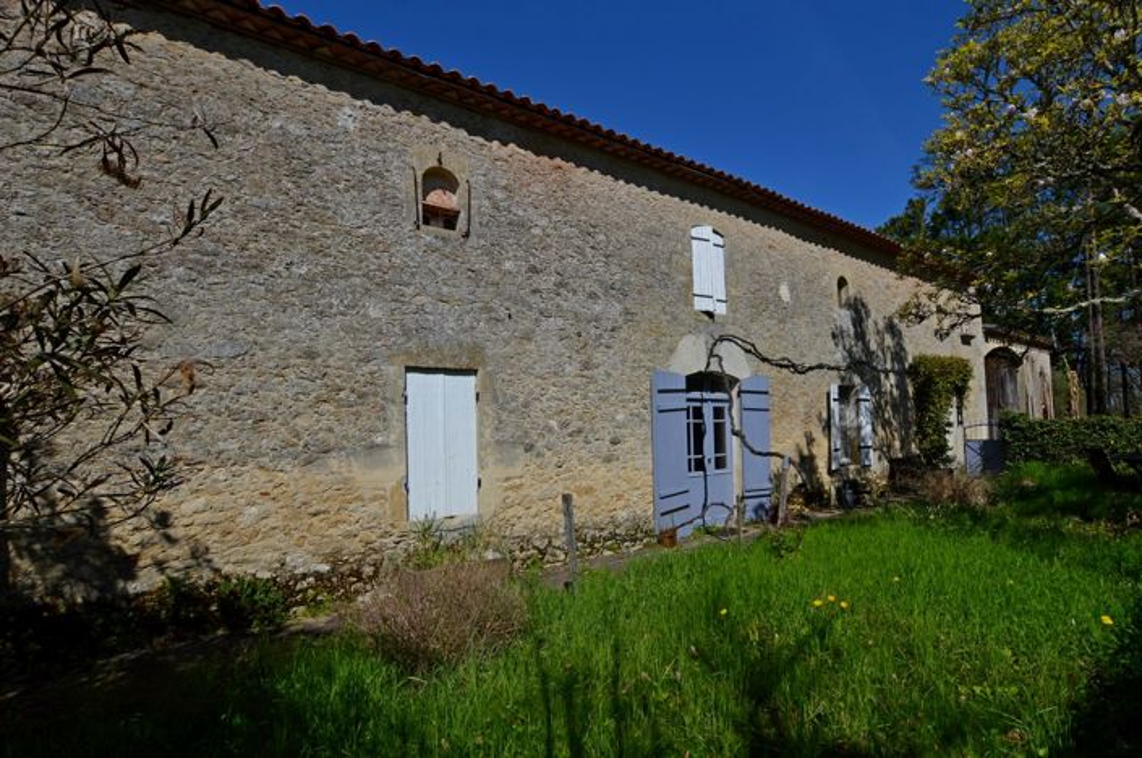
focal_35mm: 15
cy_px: 379
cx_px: 571
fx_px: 475
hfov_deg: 100.5
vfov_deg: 77.2
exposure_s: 1/320
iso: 100
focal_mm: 10
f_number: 9
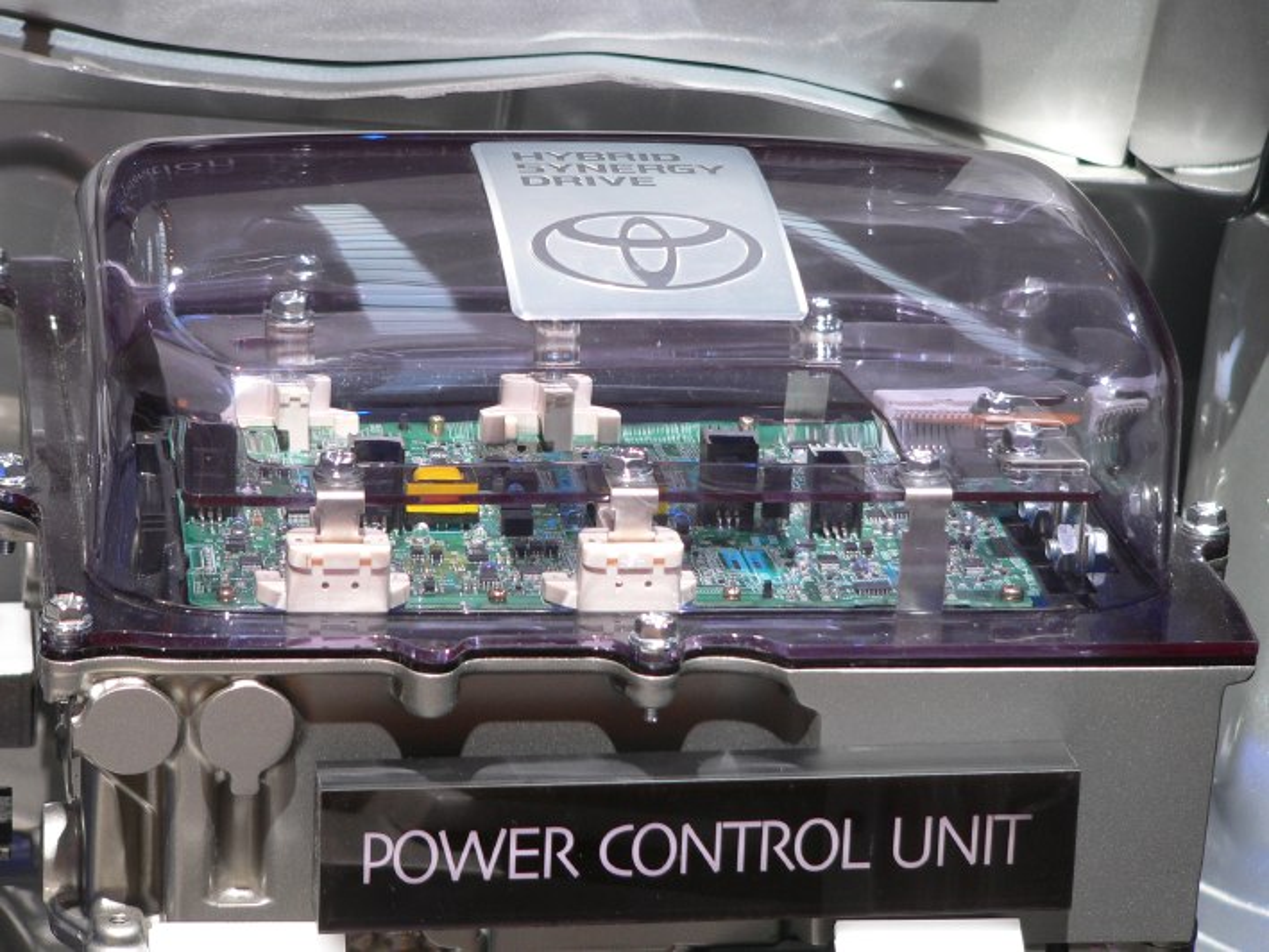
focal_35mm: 126
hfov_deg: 15.6
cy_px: 476
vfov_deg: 11.8
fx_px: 4620
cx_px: 634
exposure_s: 1/60
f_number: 2.8
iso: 100
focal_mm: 20.9
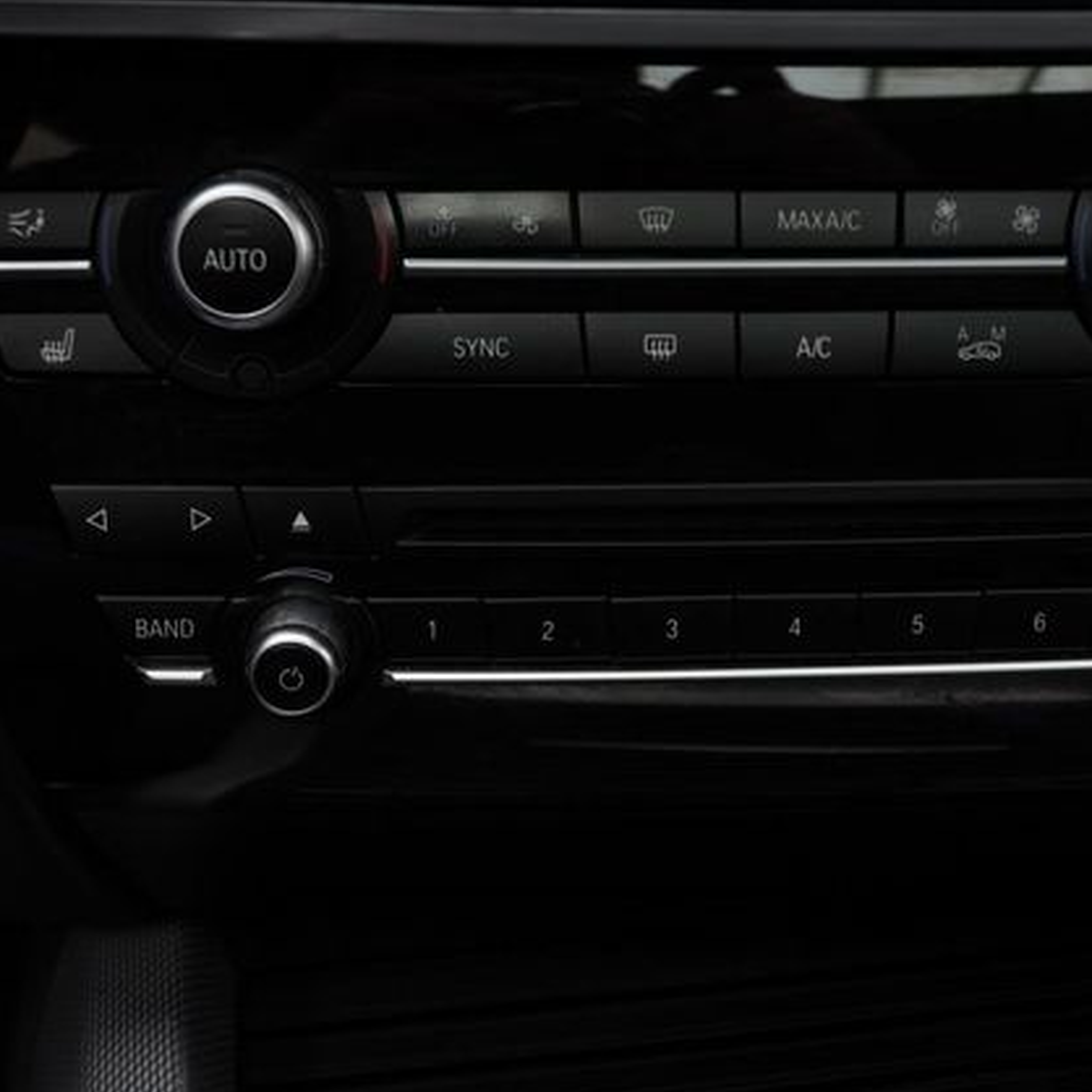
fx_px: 2022
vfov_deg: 30.2
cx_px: 747
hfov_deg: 30.0
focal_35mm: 57
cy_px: 555
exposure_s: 1/20
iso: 800
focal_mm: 29
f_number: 5.6
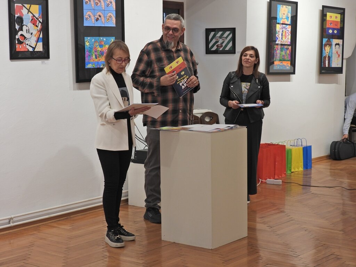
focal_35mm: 70
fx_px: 720
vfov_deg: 21.0
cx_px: 178
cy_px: 134
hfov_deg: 27.8
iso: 100
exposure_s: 1/30
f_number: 4
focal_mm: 12.5
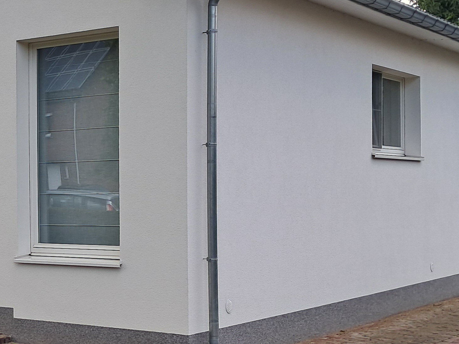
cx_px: -6
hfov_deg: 24.7
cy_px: 202
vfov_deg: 19.6
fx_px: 995
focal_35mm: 75
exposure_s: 1/332
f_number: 1.8
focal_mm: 4
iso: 50
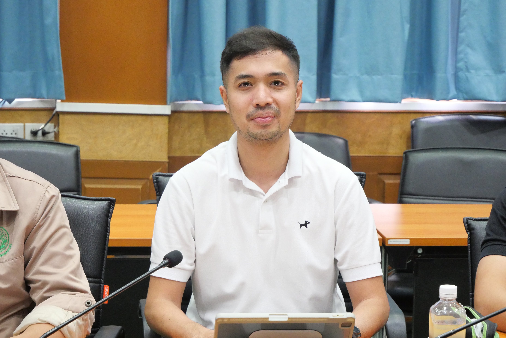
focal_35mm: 101
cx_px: 253
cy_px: 169
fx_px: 1420
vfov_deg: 13.6
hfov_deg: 20.2
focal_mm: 49
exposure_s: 1/50
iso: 3200
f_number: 5.6
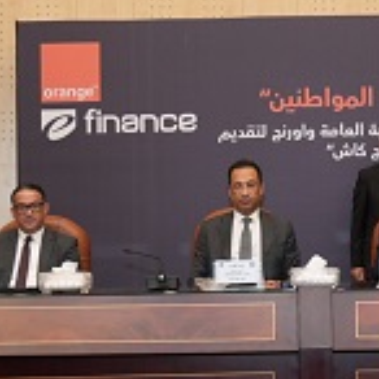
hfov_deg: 18.8
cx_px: 366
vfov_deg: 19.3
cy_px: 213
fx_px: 1115
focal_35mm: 90
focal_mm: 31
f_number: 3.5
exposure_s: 1/80
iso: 1000
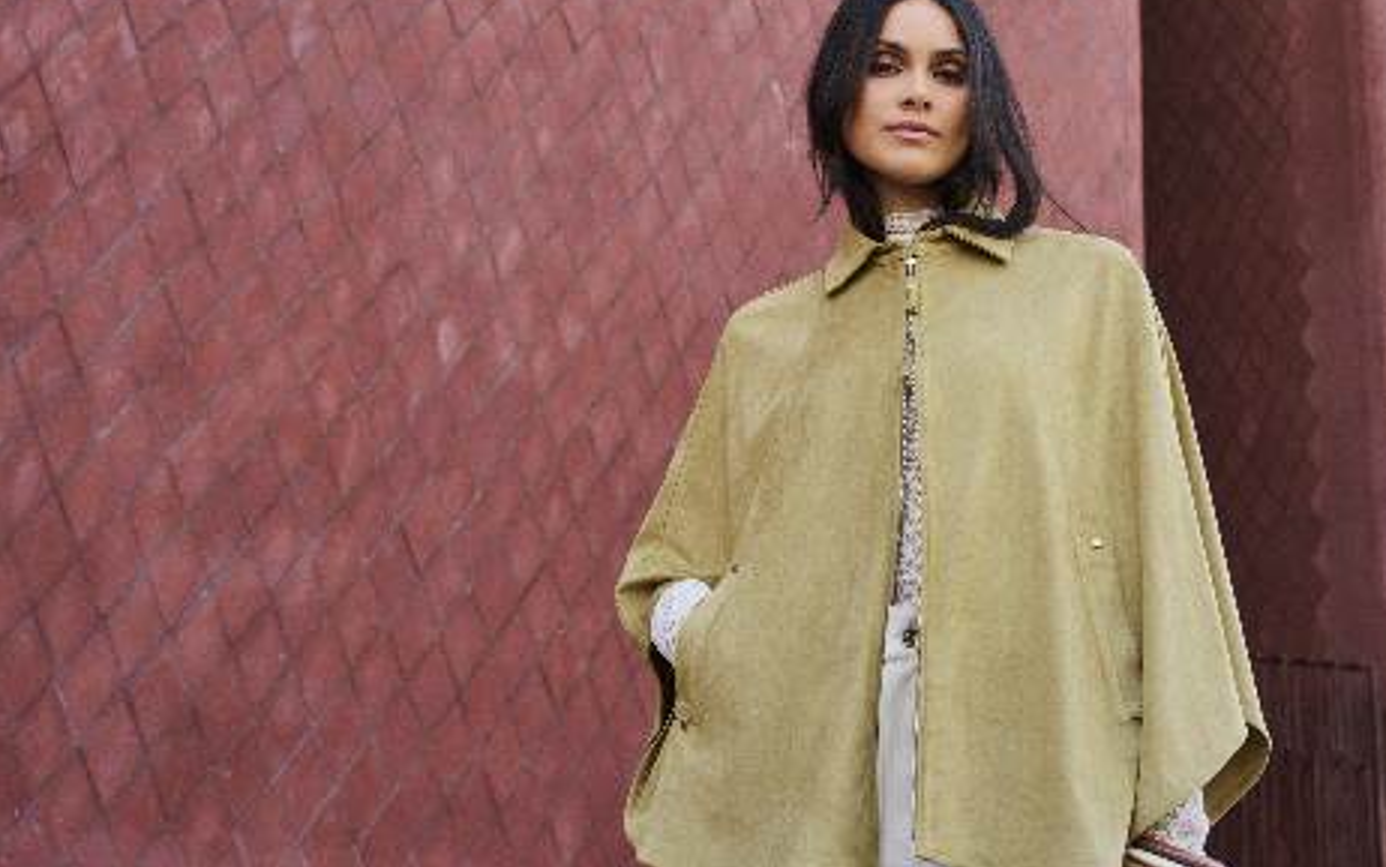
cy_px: 96
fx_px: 2040
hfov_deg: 37.5
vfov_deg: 23.4
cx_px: 690
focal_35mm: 54
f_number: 4
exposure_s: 1/160
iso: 160
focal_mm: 35
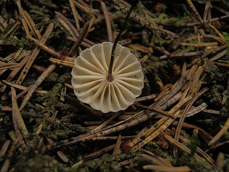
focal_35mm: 37
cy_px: 86
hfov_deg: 50.1
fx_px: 245
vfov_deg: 38.7
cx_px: 114
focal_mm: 6.7
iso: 320
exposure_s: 1/320
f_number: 3.9
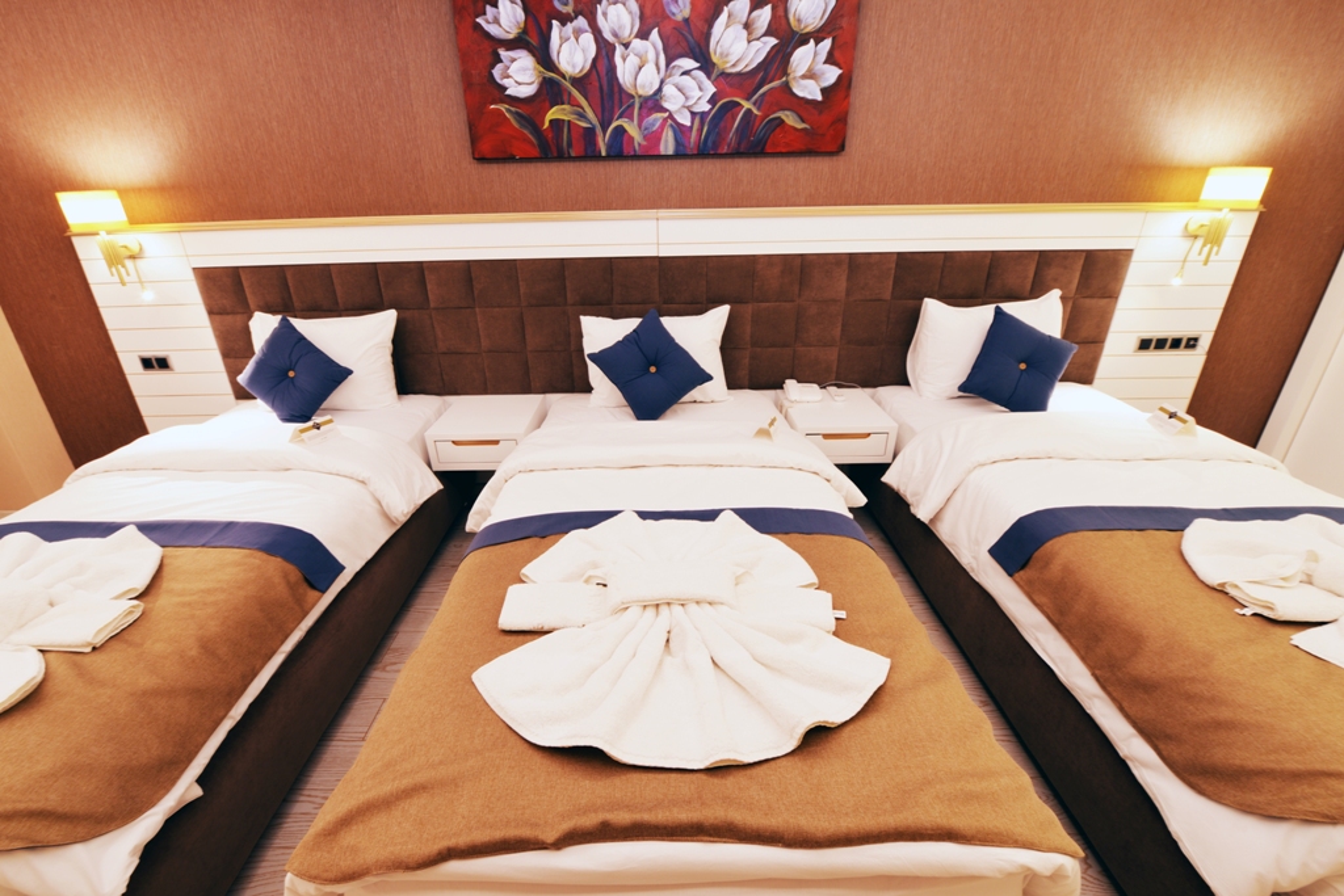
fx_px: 523
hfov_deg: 104.2
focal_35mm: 14
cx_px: 672
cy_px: 448
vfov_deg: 81.2
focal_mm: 14
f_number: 14
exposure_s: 2.5
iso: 100
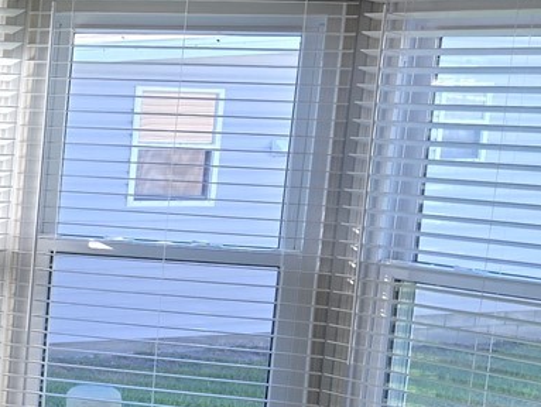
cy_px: 274
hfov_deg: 16.8
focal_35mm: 96
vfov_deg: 15.4
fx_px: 1502
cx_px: -444
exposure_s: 1/120
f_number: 1.8
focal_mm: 5.4
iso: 25
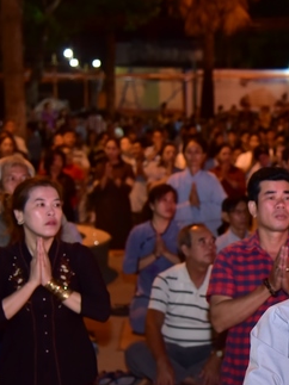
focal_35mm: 93
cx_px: 334
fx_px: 1036
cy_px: 230
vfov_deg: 21.1
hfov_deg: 15.4
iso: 1000
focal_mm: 48
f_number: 4
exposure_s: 1/40
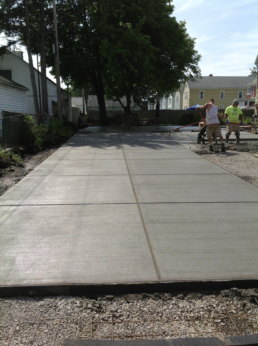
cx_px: 129
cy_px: 173
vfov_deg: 52.7
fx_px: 349
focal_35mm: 35
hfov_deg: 40.6
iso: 50
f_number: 2.4
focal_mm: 4.28
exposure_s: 1/1890
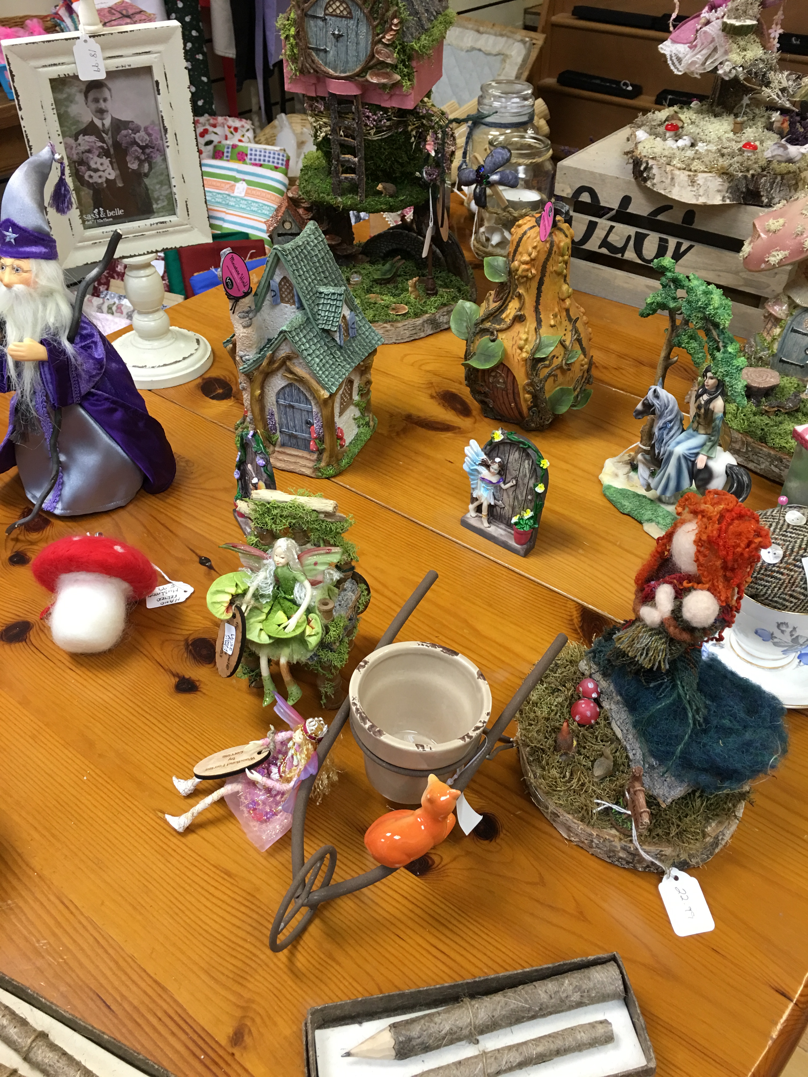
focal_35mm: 29
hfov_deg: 48.2
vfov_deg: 61.7
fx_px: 903
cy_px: 538
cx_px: 404
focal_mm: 4.15
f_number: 2.2
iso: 64
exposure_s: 1/33
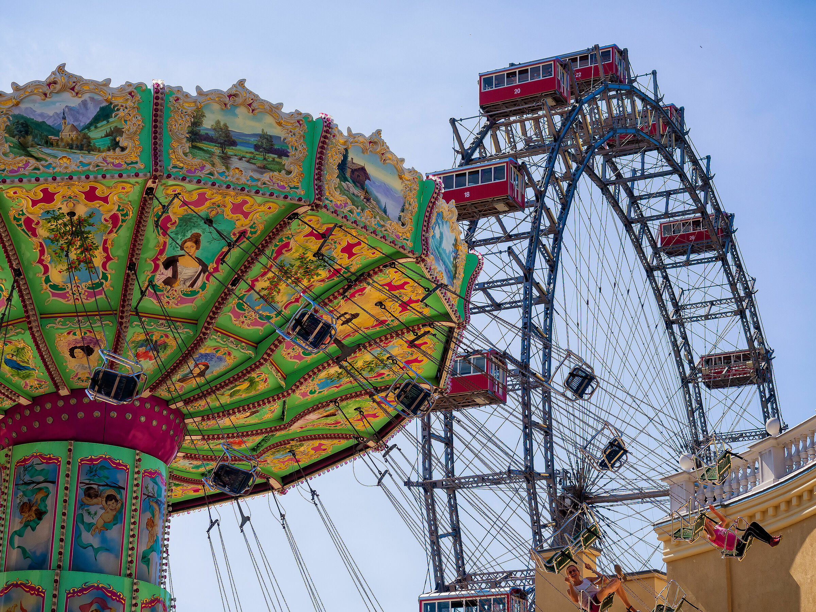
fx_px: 1792
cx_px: 408
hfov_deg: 25.7
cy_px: 306
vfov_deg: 19.4
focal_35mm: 76
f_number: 4
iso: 200
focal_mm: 38
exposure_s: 1/2000
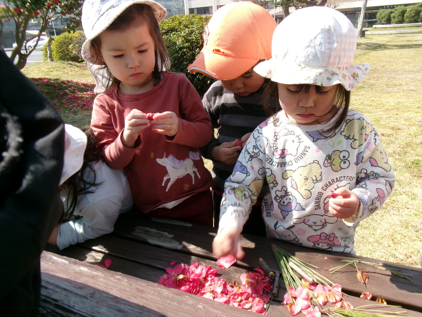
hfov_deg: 63.4
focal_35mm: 28
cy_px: 158
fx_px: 341
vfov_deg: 49.7
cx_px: 211
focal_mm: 5.1
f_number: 10.8
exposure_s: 1/52
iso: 100
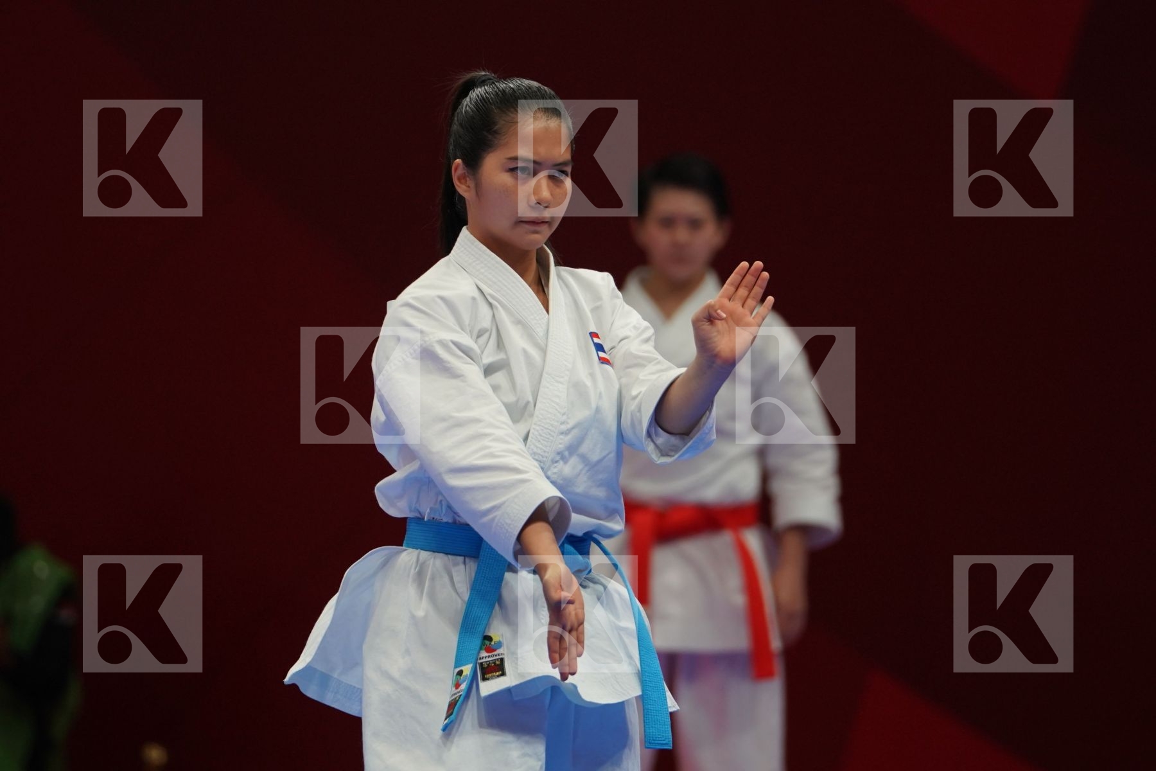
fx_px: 13293
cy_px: 386
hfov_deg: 5.0
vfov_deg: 3.3
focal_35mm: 414
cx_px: 578
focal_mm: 276
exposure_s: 1/500
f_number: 4
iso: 800
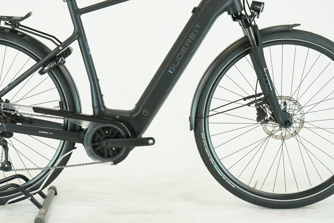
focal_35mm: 80
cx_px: 137
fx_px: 742
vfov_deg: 17.0
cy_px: 57
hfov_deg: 25.3
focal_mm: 53
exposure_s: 1/200
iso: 1600
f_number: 5.6
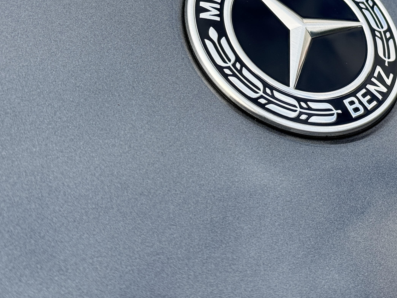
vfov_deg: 15.7
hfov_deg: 20.9
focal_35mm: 93
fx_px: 1067
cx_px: 311
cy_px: 15
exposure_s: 1/1608
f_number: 1.78
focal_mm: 6.76
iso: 64
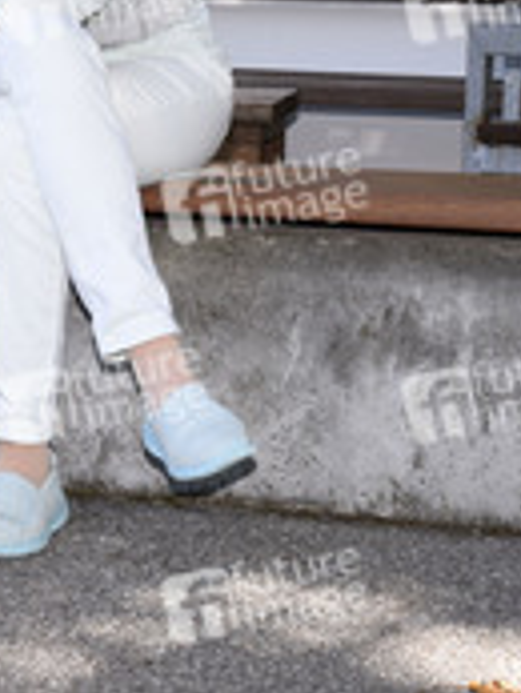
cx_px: -242
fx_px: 2606
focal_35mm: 130
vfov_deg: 15.0
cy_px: 96
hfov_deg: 11.0
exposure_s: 1/160
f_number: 11
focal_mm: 52
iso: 640
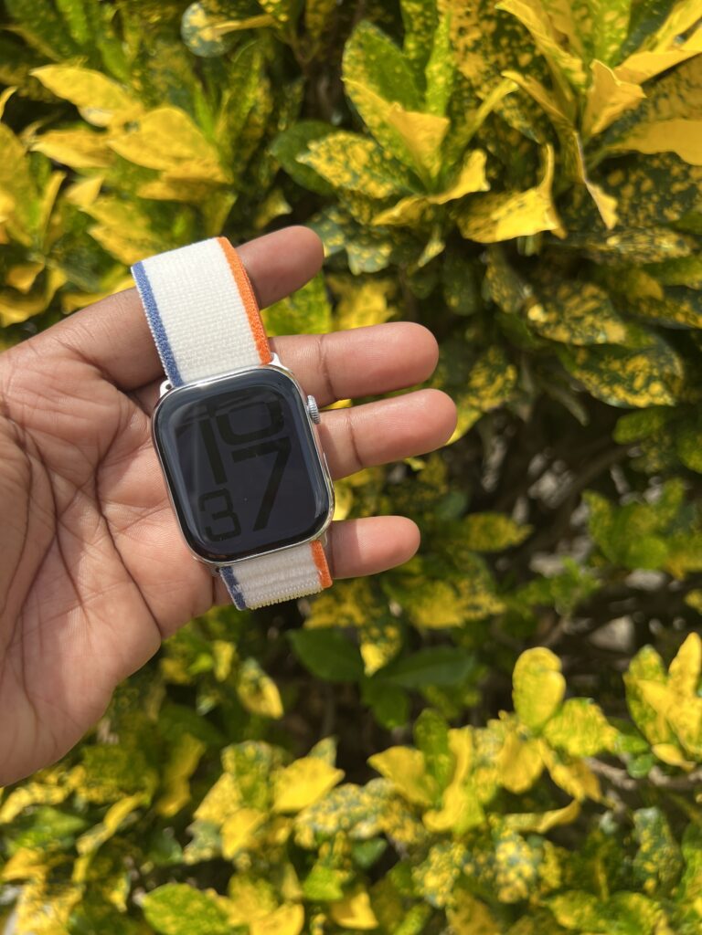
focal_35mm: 26
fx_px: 703
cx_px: 351
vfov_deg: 67.3
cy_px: 468
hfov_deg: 53.1
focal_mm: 5.7
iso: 50
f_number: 1.5
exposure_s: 1/2123
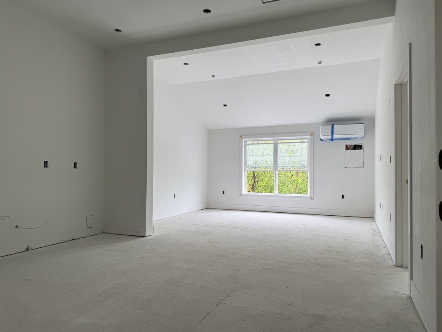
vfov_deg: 56.8
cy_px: 166
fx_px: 306
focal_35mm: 24
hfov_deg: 71.6
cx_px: 221
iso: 50
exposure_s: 1/121
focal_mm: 6.76
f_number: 1.78
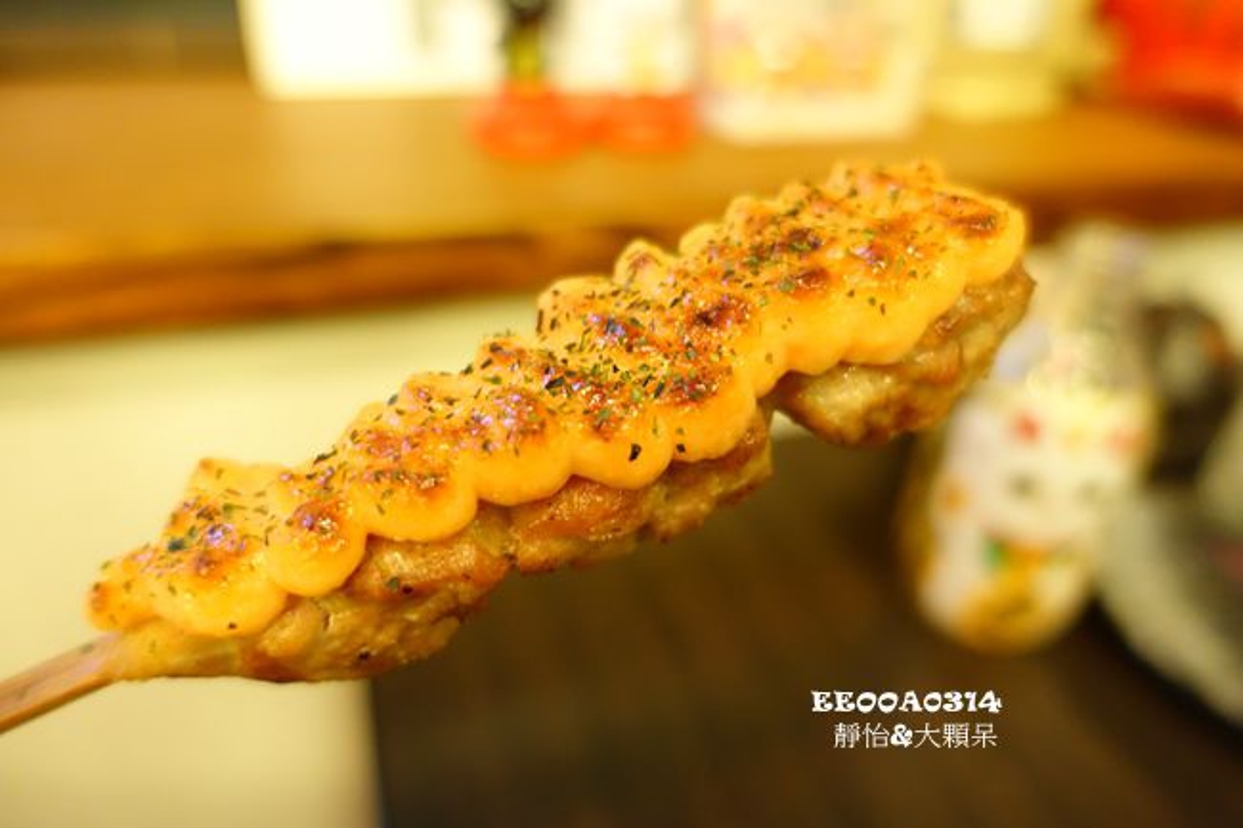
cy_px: 414
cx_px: 622
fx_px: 828
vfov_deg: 53.1
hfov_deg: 73.8
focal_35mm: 24
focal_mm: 8.8
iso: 800
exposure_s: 1/8
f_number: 1.8
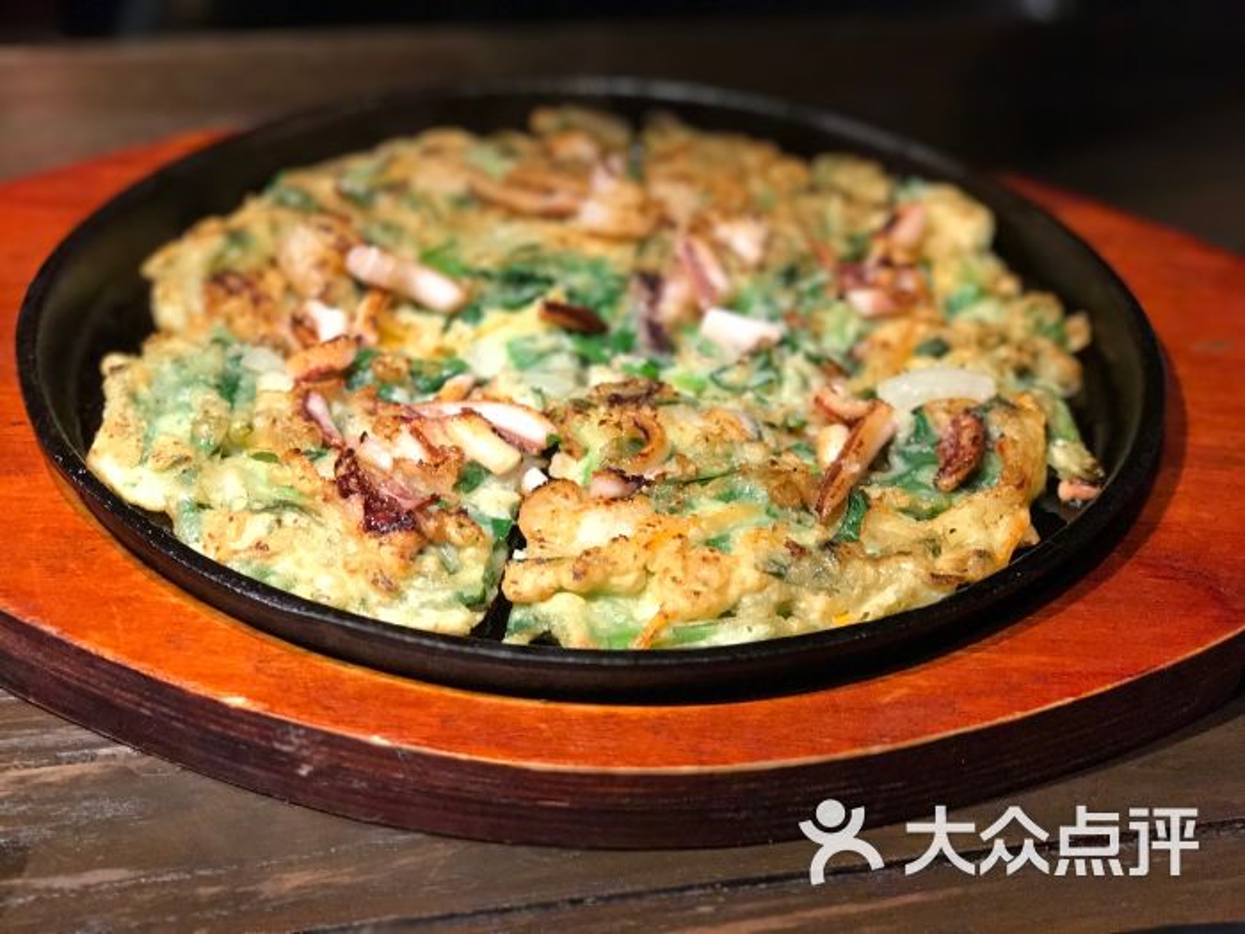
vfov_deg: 25.7
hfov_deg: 33.8
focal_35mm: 57
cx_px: 622
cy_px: 467
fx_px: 2050
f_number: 2.8
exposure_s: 1/50
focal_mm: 6.6
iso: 320
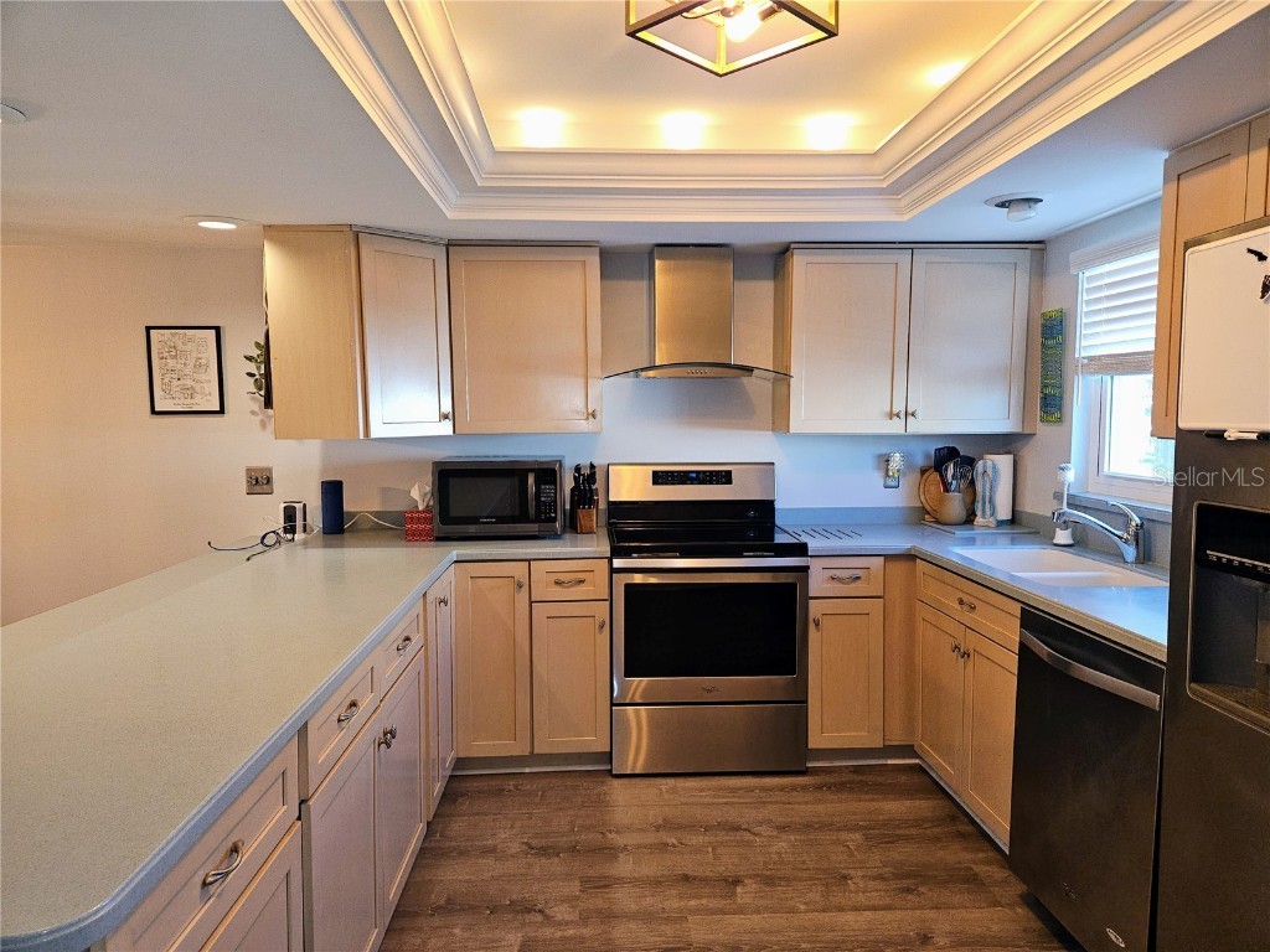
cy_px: 476
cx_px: 635
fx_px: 844
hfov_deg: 73.9
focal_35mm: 23
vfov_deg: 58.9
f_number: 1.8
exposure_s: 1/60
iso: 125
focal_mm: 5.4
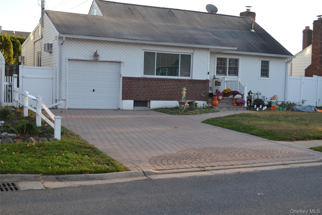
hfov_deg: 41.1
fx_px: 429
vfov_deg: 28.1
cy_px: 108
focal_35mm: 48
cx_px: 161
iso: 140
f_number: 5.6
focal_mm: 32
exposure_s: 1/125
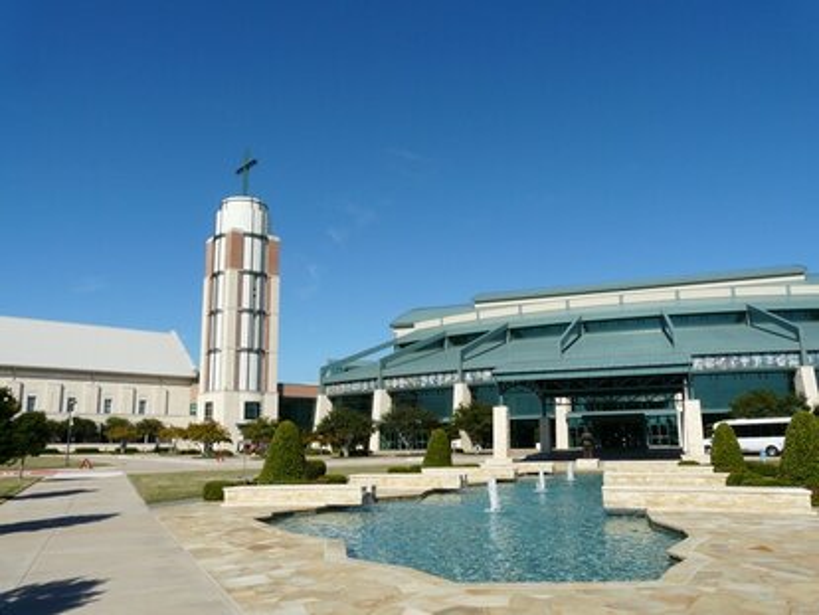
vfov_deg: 49.8
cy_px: 308
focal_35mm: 28
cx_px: 410
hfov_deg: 63.4
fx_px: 663
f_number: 7.1
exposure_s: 1/400
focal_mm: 4.6
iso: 100
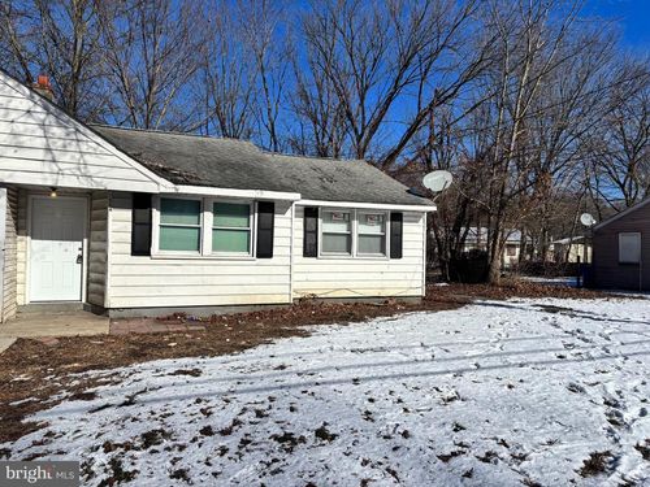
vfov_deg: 53.1
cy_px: 244
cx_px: 325
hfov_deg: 67.3
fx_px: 488
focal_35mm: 26
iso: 50
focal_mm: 5.96
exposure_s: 1/9901
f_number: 1.6
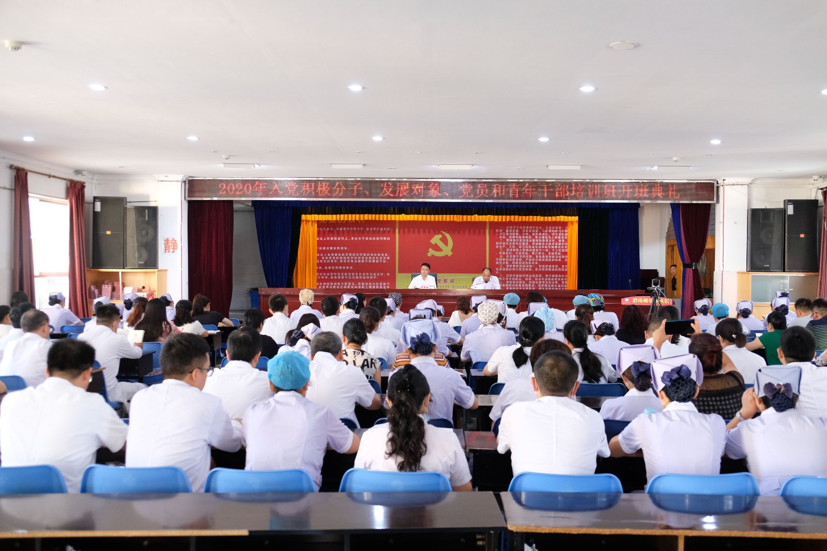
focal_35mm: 36
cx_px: 414
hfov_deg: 53.1
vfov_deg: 36.9
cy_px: 276
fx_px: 827
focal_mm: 24.3
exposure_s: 1/60
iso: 2000
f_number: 4
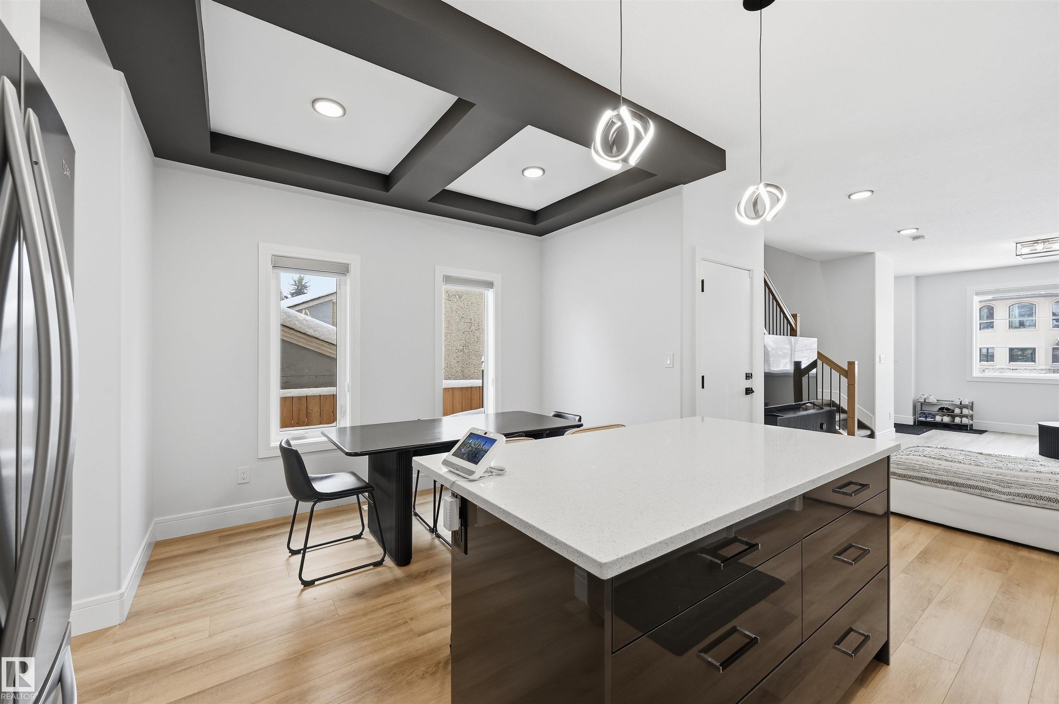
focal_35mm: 14
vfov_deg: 81.1
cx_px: 530
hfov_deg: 104.3
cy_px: 352
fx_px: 411
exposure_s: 1/50
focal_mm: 14
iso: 100
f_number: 8
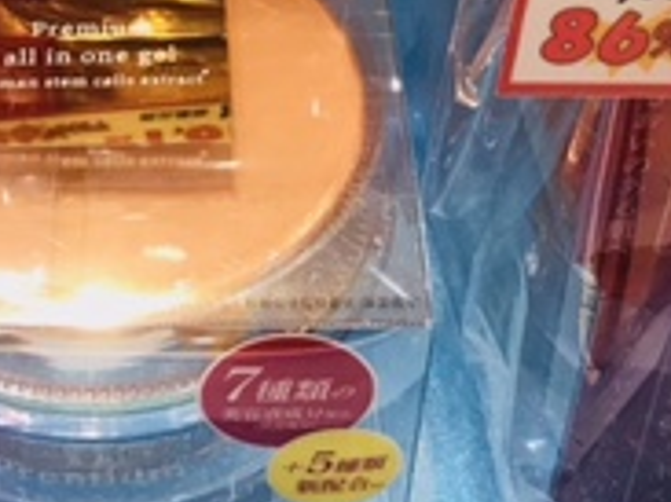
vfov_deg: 14.1
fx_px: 1898
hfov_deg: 19.9
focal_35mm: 98
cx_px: 161
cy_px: -260
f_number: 1.8
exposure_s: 1/40
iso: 25
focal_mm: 3.99
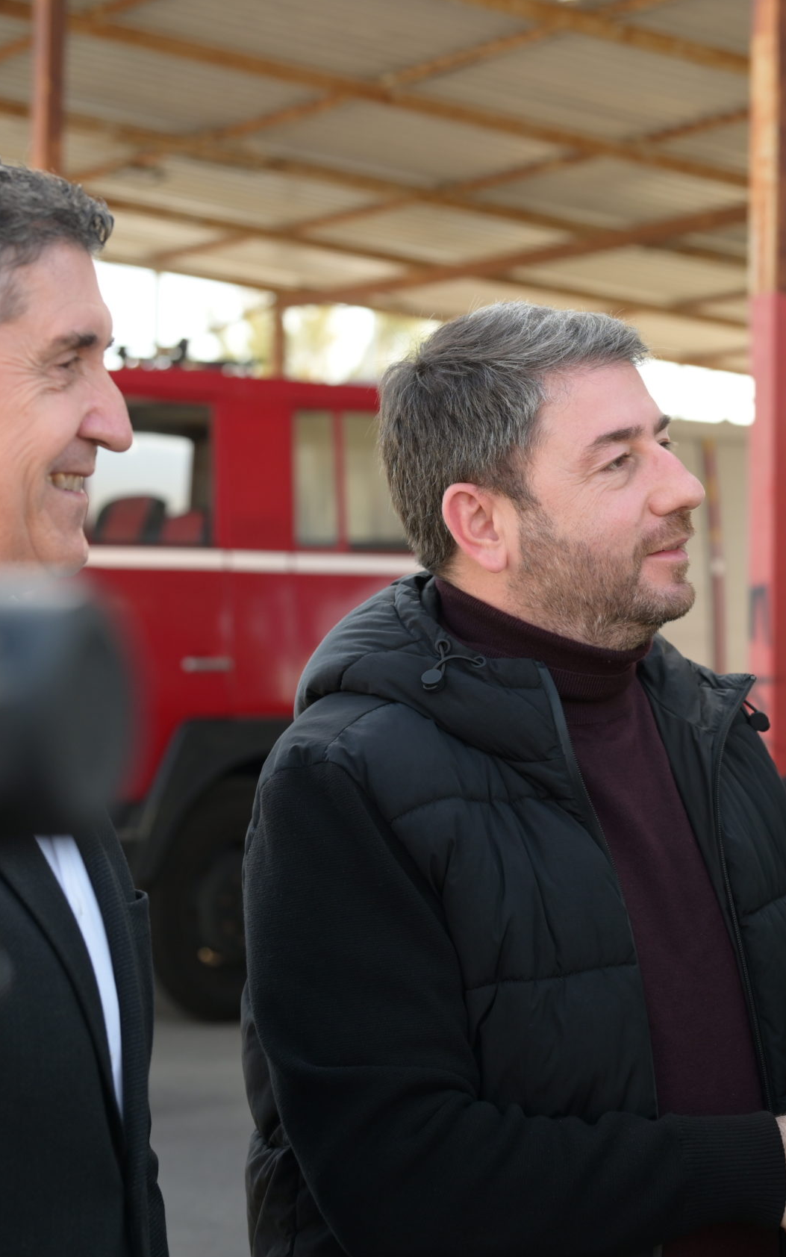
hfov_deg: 16.4
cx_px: 605
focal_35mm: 79
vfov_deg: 26.1
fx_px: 2707
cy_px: 633
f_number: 4
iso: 200
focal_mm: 51
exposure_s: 1/320
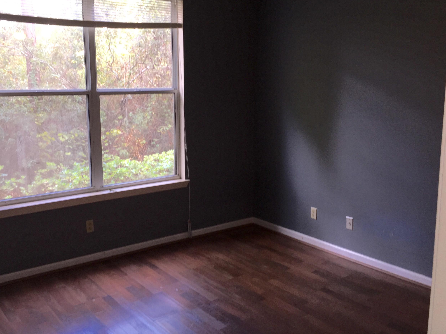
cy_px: 151
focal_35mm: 35
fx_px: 451
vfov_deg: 40.7
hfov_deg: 52.4
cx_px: 187
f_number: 2.2
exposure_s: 1/30
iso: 32
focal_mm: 4.15
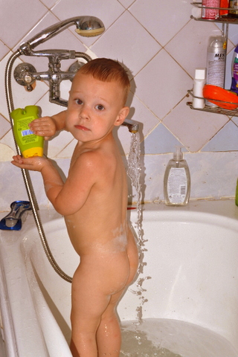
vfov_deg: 24.6
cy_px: 178
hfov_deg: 16.6
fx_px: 818
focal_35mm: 82
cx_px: 119
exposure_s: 1/60
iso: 140
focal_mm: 55
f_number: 8
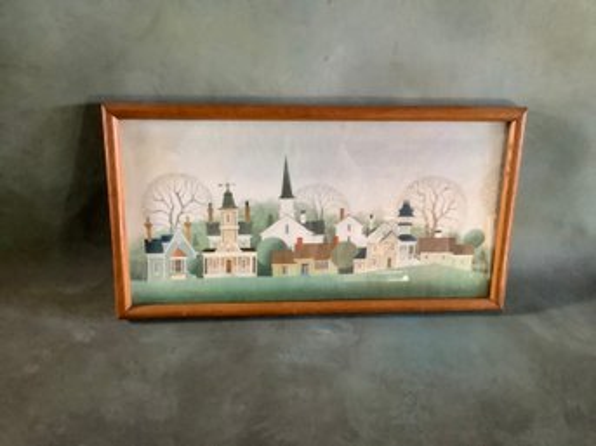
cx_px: 298
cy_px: 223
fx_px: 534
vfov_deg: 45.4
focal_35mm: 31
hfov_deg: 58.4
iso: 500
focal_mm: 3.3
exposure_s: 1/30
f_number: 2.4
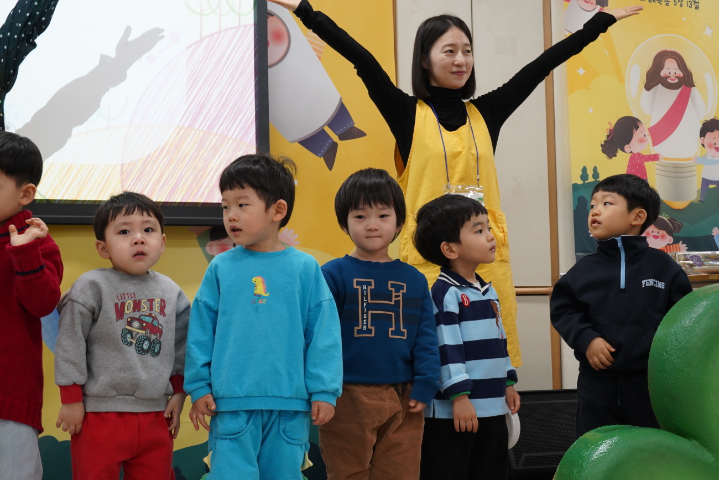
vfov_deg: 24.6
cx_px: 360
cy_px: 240
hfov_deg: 36.2
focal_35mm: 55
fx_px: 1099
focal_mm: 55
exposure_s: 1/40
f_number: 11
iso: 2500
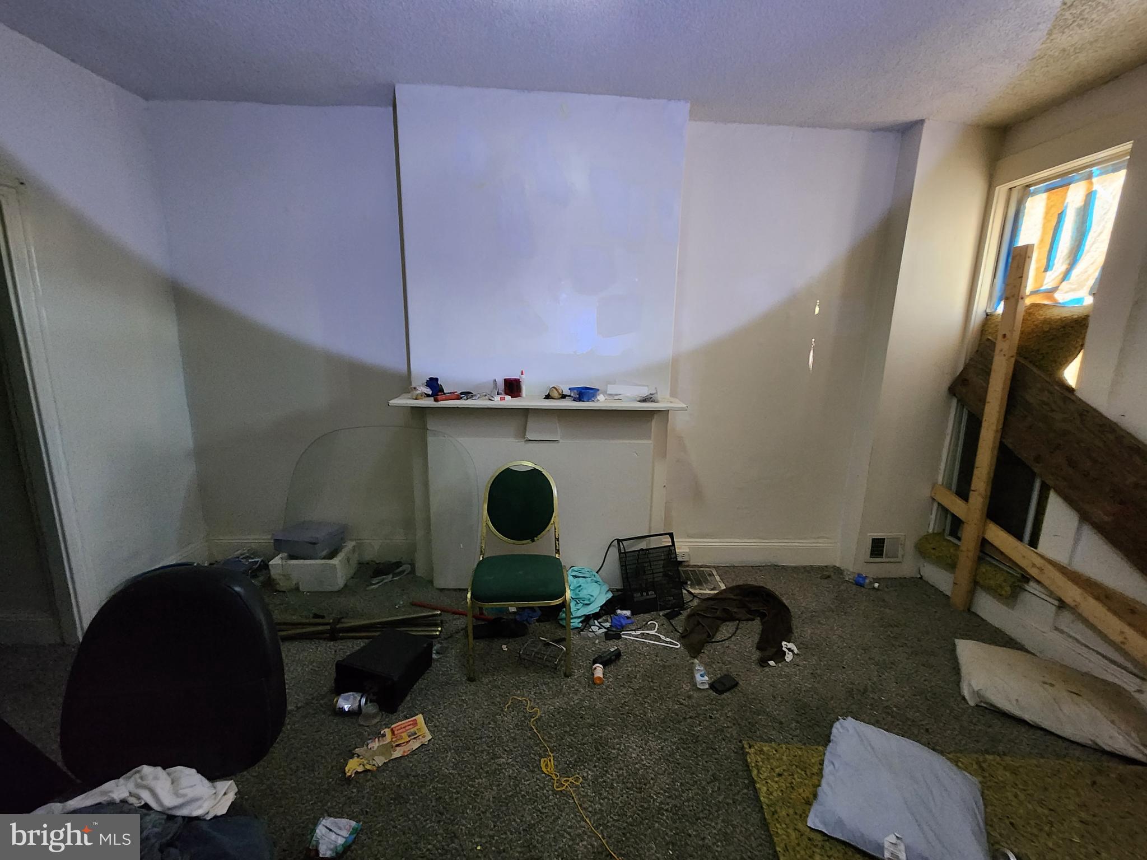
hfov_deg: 106.2
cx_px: 574
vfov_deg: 89.9
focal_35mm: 13
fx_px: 431
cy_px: 430
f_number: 2.2
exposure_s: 1/24
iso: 1000
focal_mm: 2.2
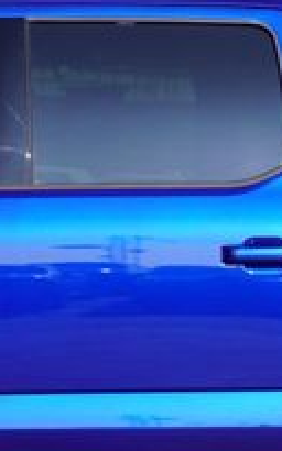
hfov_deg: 7.5
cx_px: 66
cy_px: 387
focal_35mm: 176
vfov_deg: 11.9
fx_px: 2160
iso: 100
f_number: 10
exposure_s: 1/125
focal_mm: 23
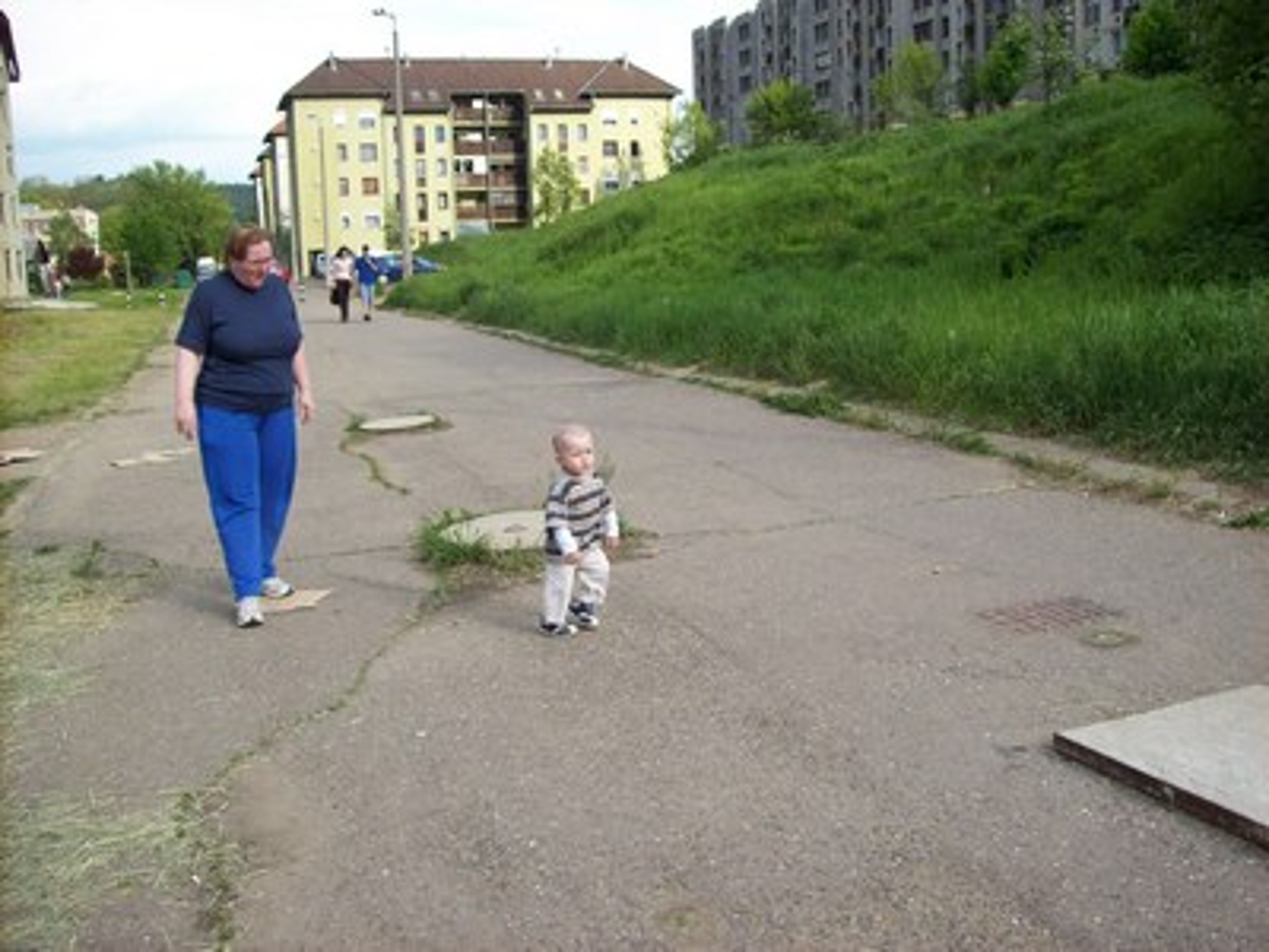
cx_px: 634
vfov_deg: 39.7
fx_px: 1320
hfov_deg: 51.4
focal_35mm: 36
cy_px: 476
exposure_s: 1/366
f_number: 2.7
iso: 80
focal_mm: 6
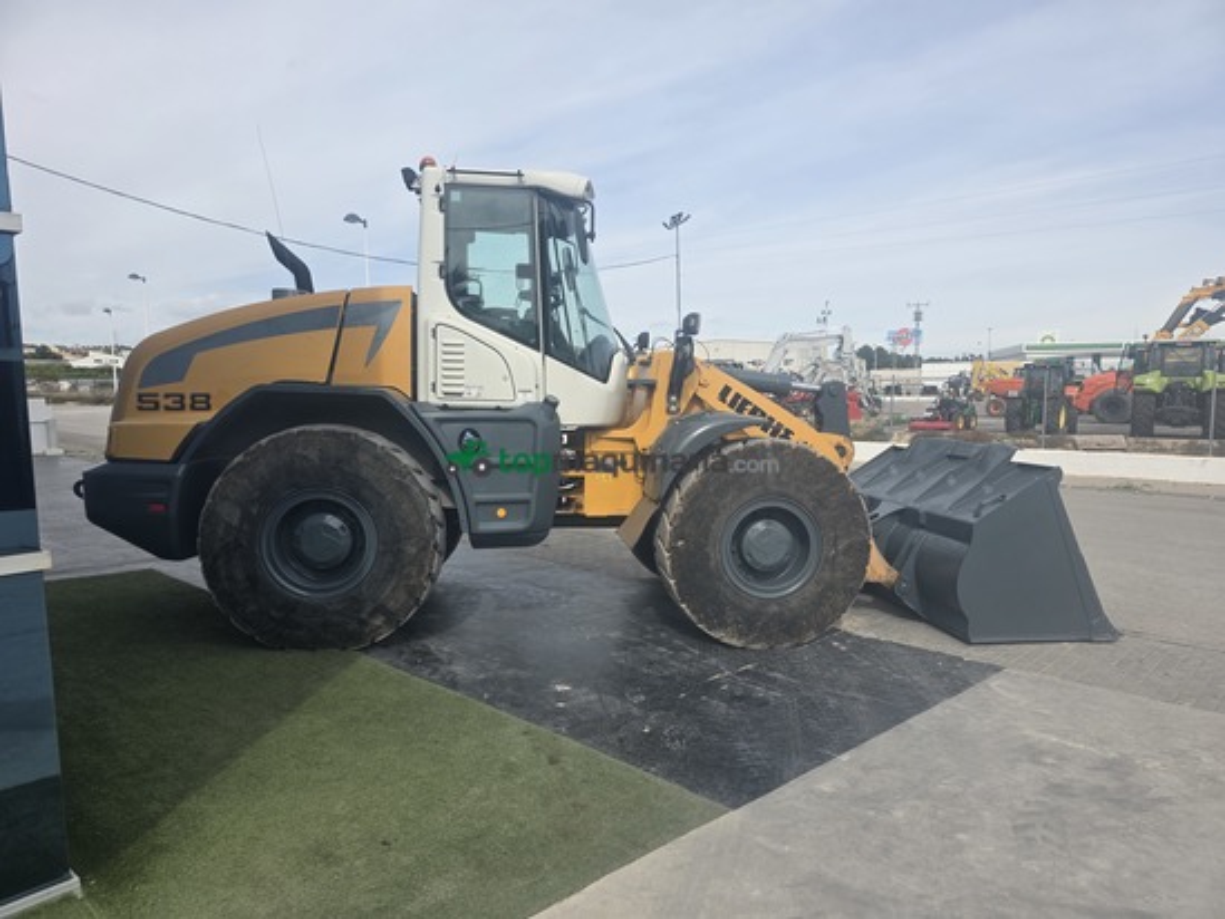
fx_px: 814
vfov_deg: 58.9
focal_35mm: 23
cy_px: 460
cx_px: 612
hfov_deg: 73.9
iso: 80
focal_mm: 6.3
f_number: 1.7
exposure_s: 1/4766
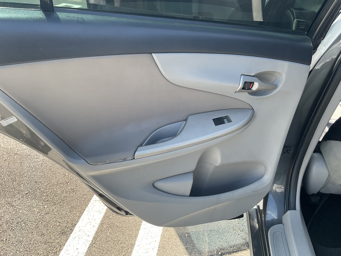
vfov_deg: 48.2
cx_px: 170
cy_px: 128
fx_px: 286
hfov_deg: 61.7
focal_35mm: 29
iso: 16
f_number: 1.8
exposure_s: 1/268
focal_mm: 3
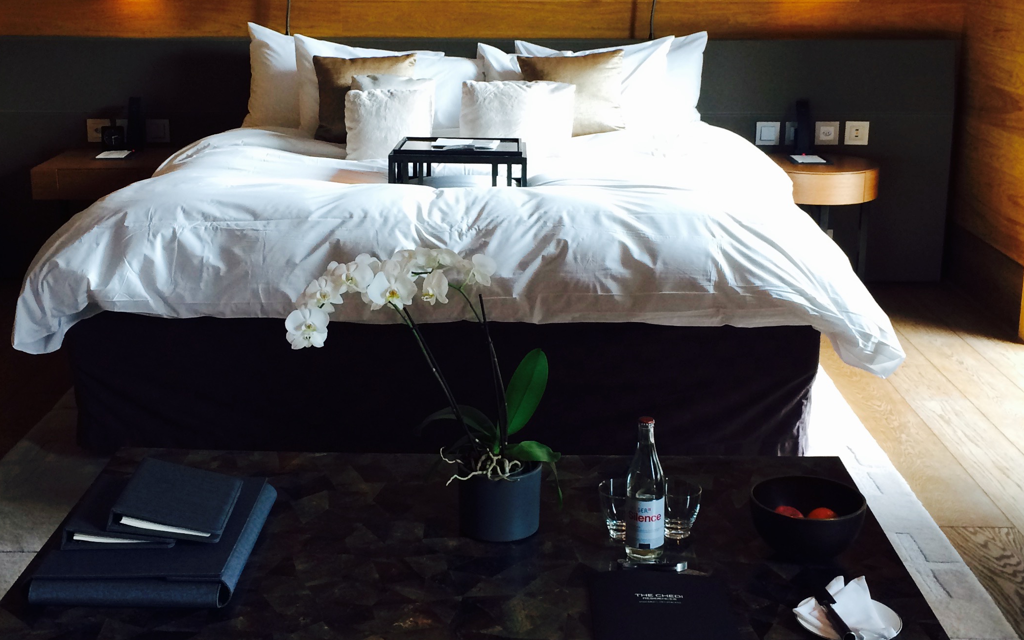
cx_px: 477
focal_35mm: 48
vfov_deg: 26.8
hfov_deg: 41.8
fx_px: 1339
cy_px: 246
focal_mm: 4.15
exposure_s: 1/30
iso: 100
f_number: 2.2
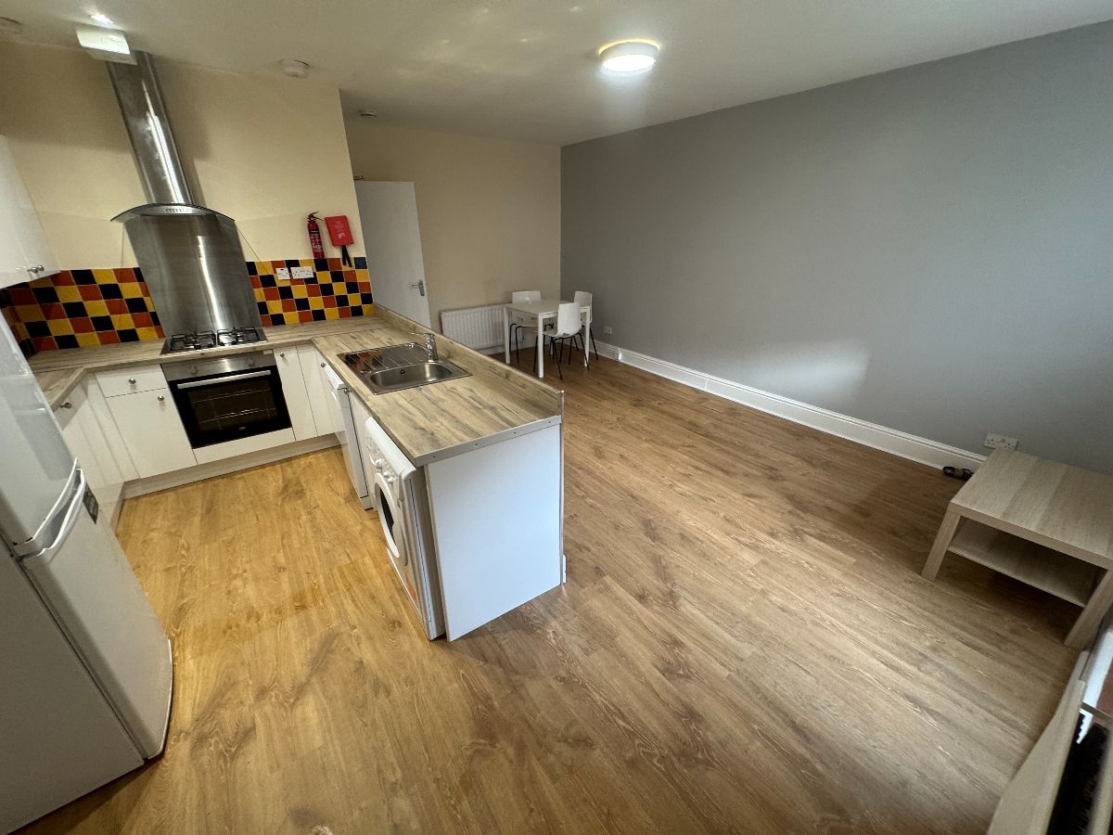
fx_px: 450
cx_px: 556
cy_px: 418
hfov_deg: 102.1
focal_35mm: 14
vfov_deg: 85.7
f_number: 2.2
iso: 160
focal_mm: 2.22
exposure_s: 1/50
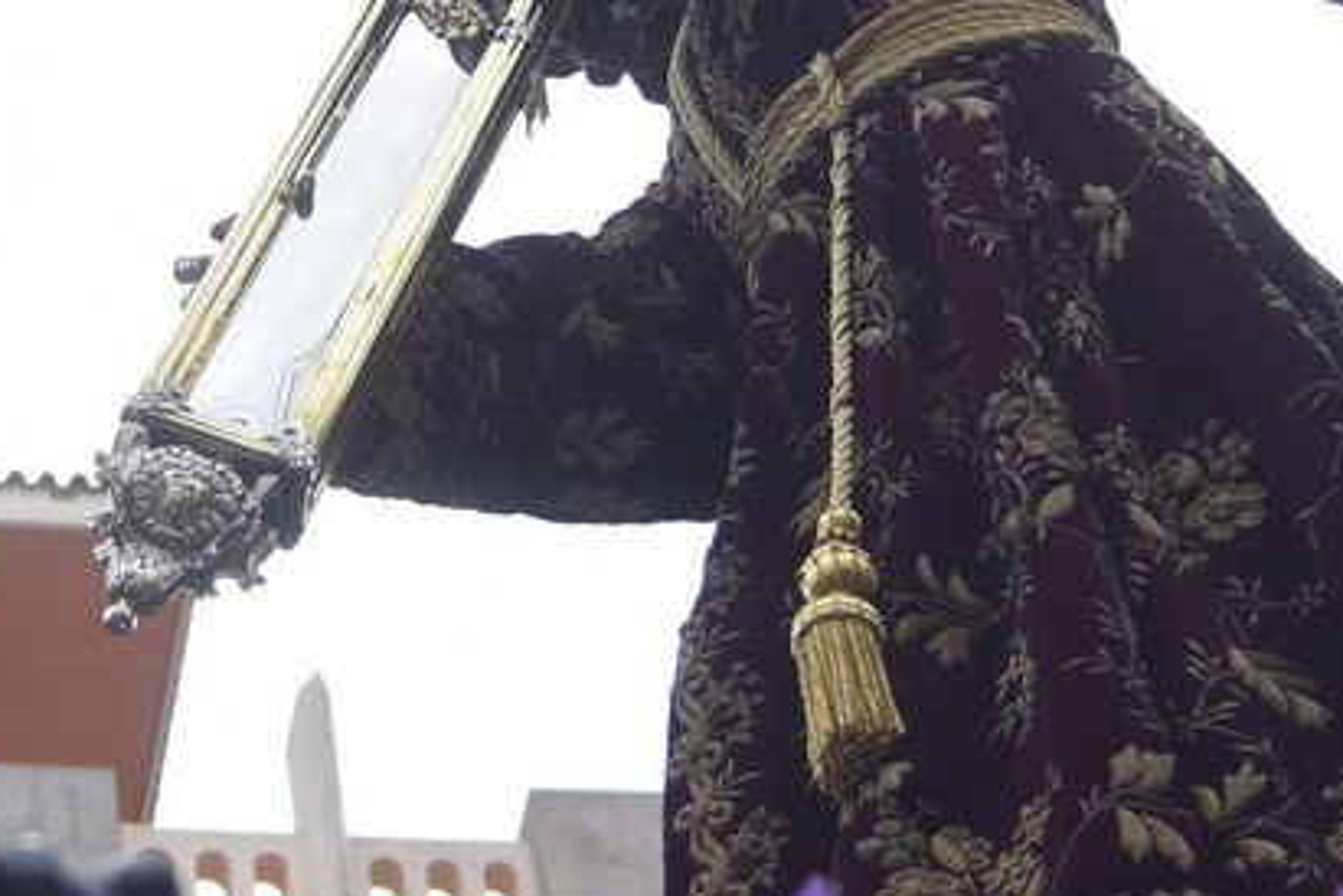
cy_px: 72
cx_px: 373
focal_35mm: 113
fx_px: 4215
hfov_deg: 18.0
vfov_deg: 12.0
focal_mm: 29
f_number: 5.6
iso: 100
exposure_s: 1/320
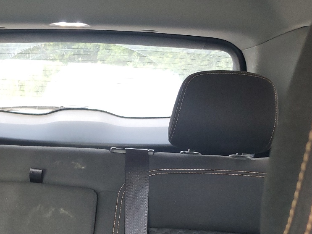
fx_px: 505
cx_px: 24
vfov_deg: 24.6
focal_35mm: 56
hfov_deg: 32.4
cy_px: 245
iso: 128
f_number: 1.5
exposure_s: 1/60.2
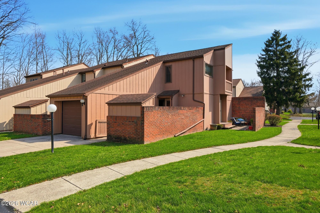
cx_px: 160
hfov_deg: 77.3
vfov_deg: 56.1
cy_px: 106
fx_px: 200
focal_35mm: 22
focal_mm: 15
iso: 100
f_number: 4.5
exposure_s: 1/4000
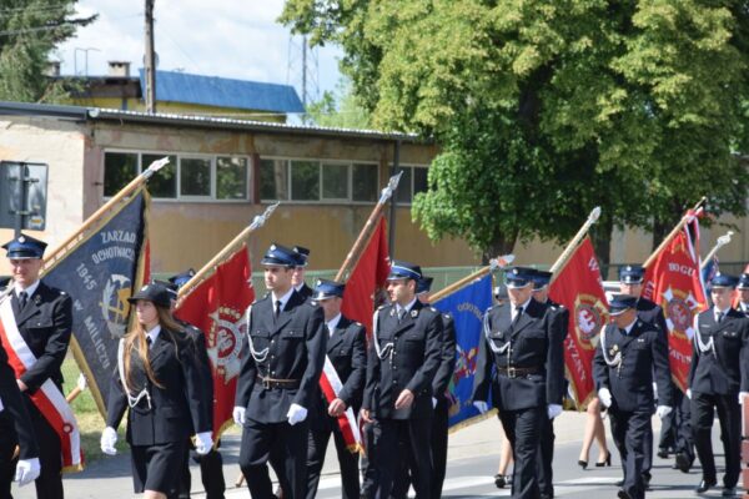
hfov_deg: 13.0
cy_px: 250
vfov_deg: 8.7
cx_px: 374
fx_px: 3277
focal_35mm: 158
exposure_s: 1/320
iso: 200
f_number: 9
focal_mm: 105
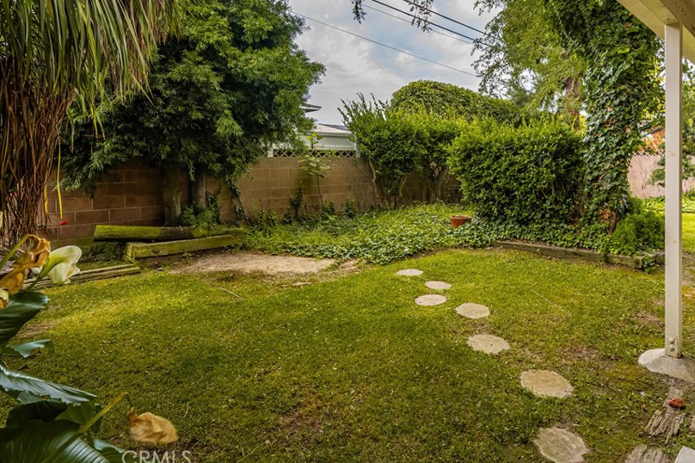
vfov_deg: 63.7
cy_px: 177
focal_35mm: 19
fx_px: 367
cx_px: 389
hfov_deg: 86.5
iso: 64
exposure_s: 1/80
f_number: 6.3
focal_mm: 15
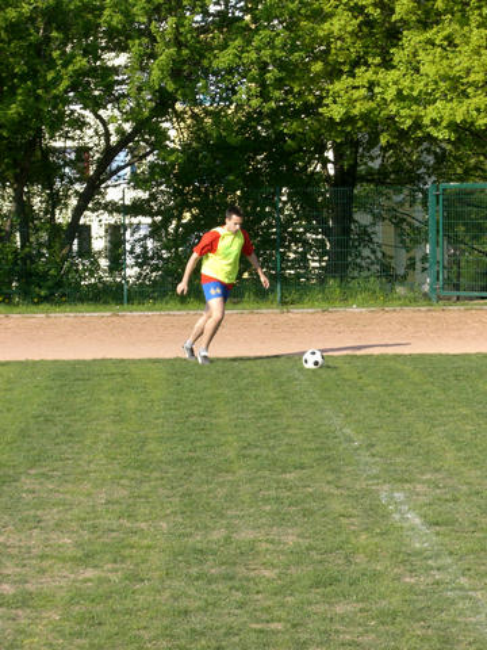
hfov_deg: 13.0
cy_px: 325
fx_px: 2138
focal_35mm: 114
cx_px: 244
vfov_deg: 17.3
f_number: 5.4
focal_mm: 18.9
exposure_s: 1/200
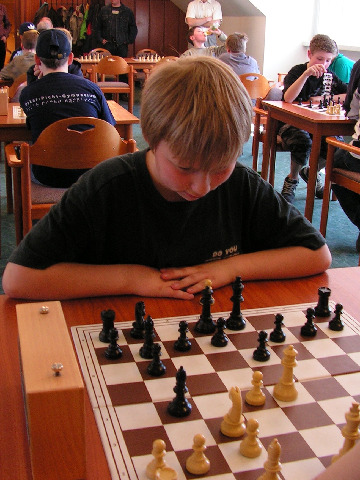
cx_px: 163
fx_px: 610
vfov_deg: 42.9
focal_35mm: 44
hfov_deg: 32.9
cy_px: 222
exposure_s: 1/40
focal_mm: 6
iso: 125
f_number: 3.2
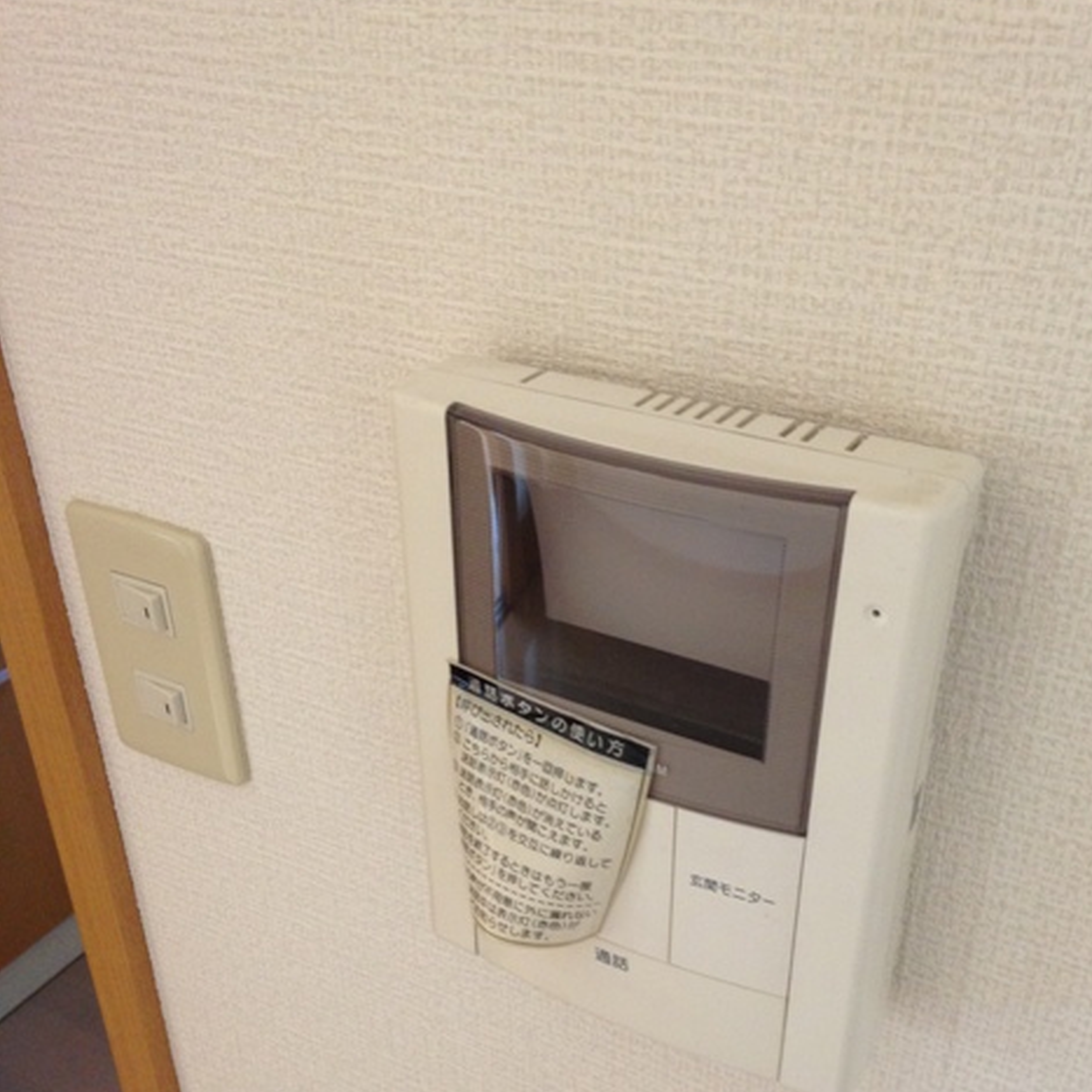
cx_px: 559
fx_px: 1428
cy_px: 718
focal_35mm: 40
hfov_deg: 41.9
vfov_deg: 41.4
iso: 160
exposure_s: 1/20
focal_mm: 4.12
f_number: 2.4
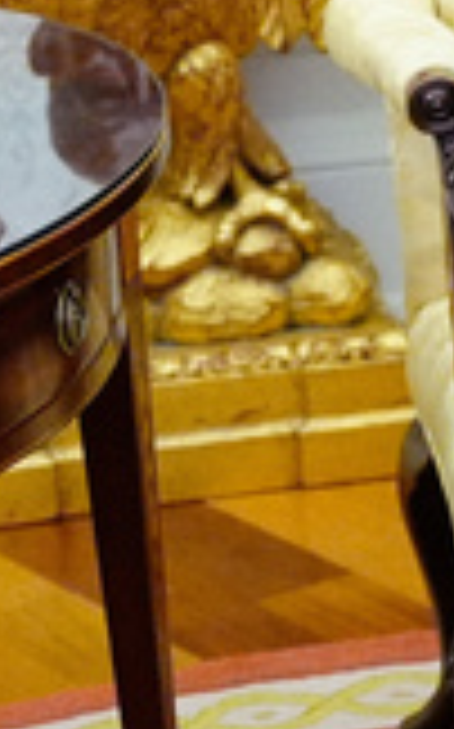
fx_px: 4482
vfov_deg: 9.2
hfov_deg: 5.2
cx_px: 1771
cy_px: -47
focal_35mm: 226
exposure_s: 1/400
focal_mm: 35
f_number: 2.8
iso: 6400
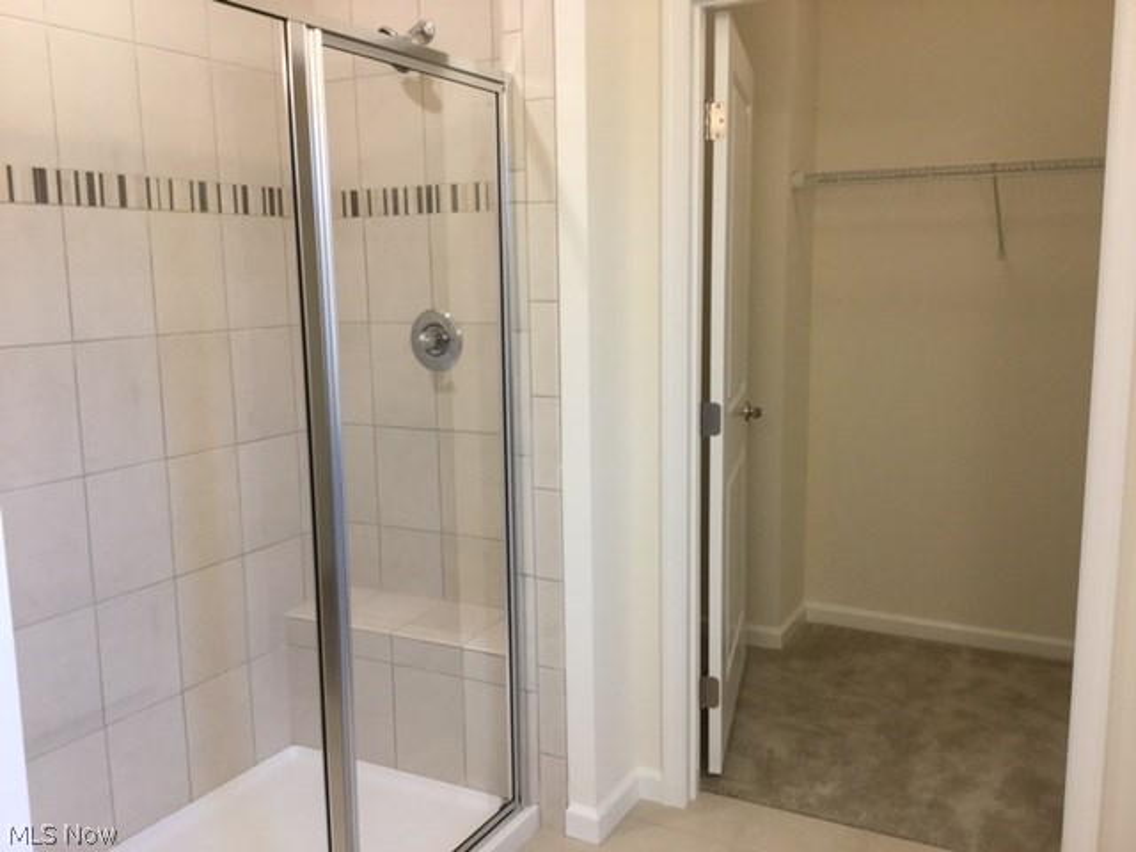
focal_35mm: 31
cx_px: 568
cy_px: 426
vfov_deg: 45.4
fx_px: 1017
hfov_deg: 58.4
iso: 50
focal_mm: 3.3
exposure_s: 1/30
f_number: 2.4
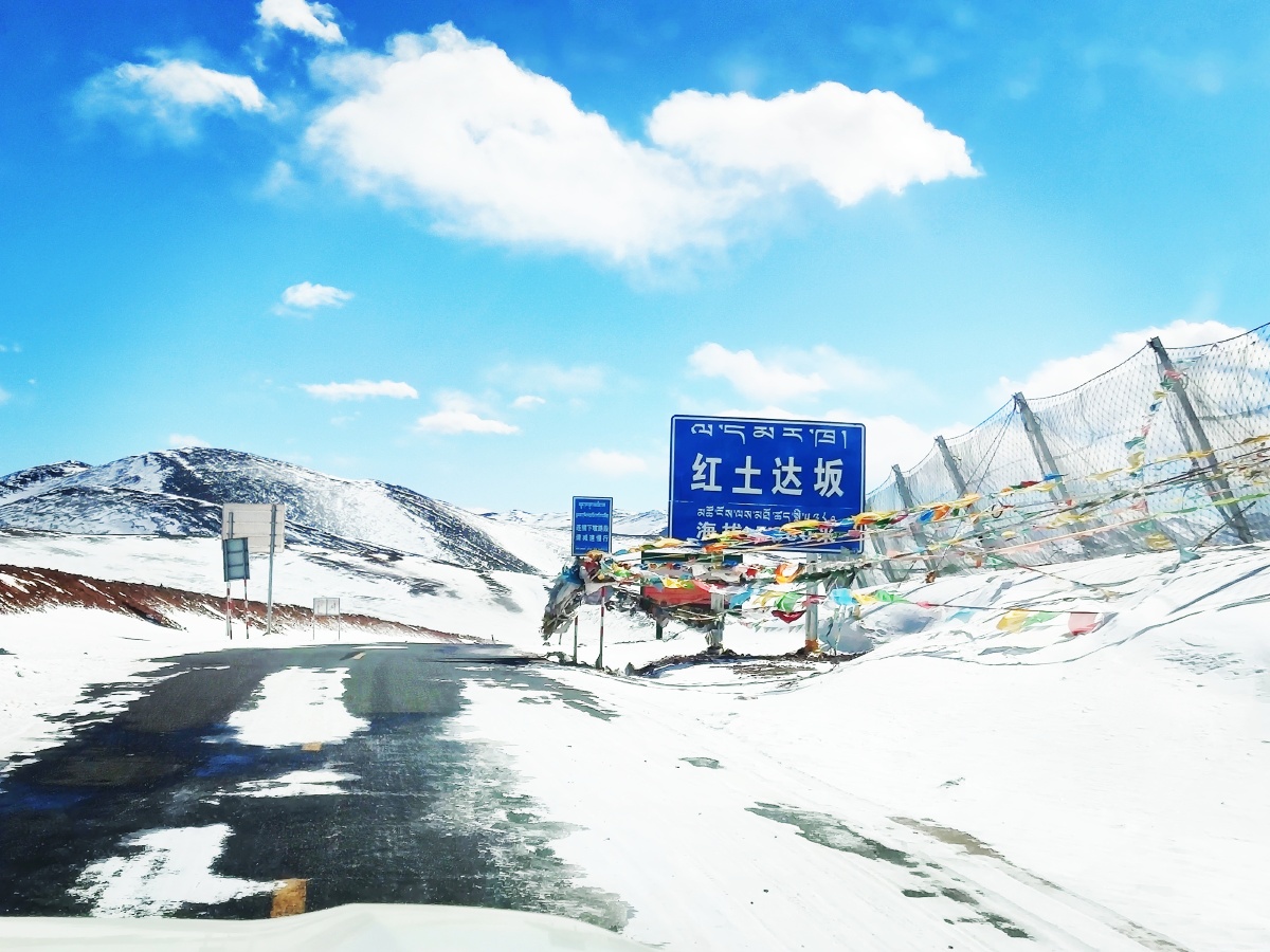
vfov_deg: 30.3
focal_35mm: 48
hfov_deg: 39.7
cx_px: 635
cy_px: 476
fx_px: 1761
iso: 112
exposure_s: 1/1117
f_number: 1.75
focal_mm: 4.75
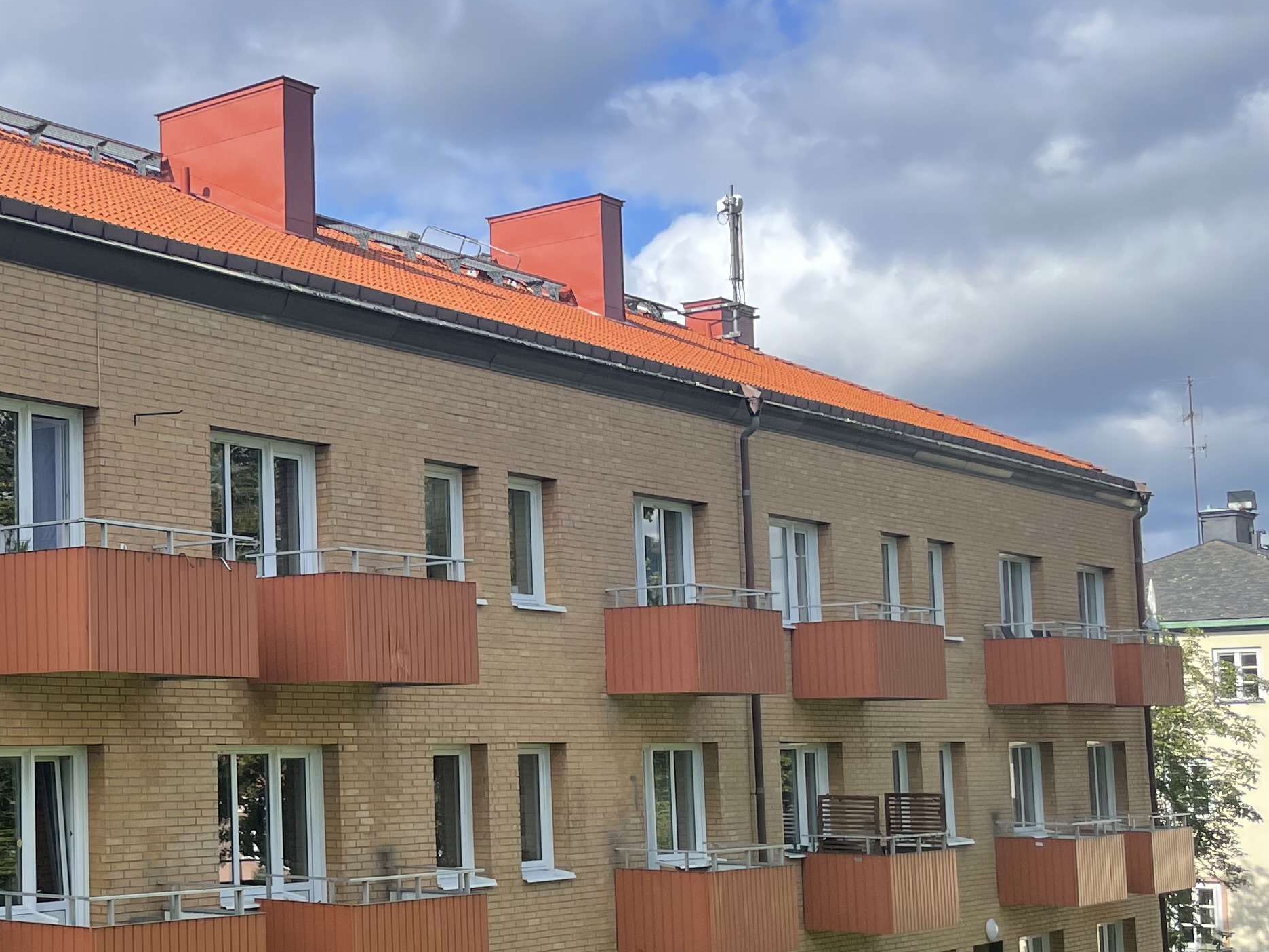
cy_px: 566
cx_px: -75
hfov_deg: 31.1
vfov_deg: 26.1
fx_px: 2053
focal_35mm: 56
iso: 32
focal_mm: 4.2
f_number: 1.6
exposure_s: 1/2304
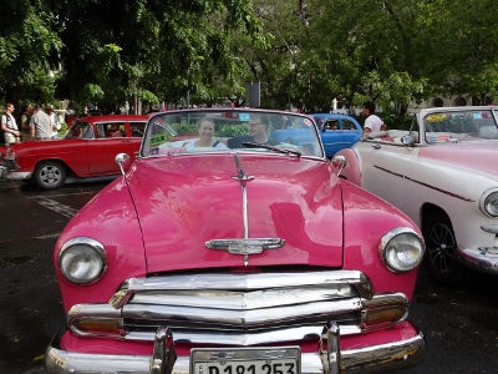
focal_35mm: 30
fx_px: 432
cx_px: 249
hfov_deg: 60.0
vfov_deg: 46.8
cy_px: 187
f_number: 4
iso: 80
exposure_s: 1/500
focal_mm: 5.09
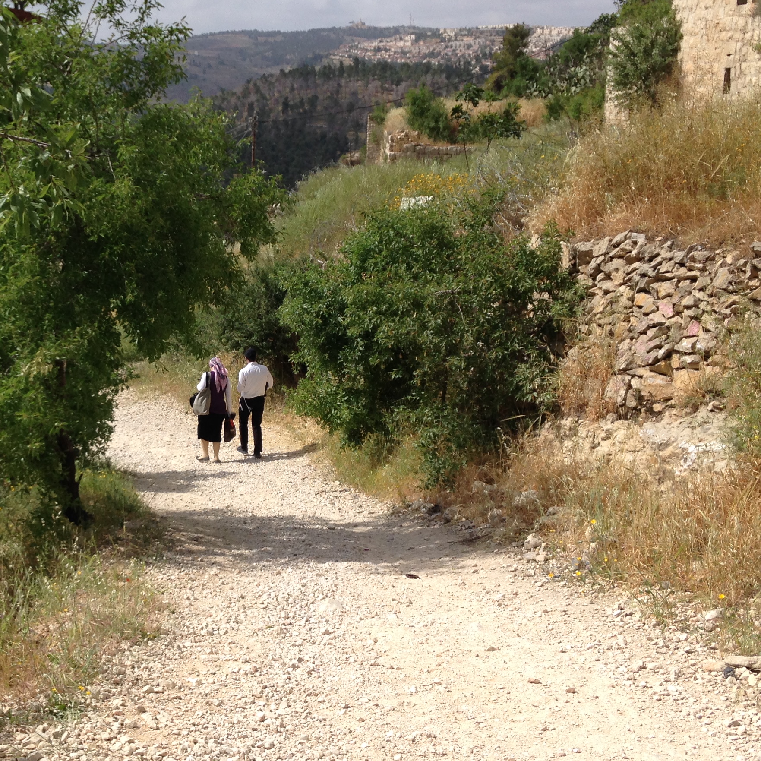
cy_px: 374
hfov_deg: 31.2
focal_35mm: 54
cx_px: 207
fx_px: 1343
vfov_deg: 31.6
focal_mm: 4.12
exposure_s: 1/2008
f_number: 2.4
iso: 50
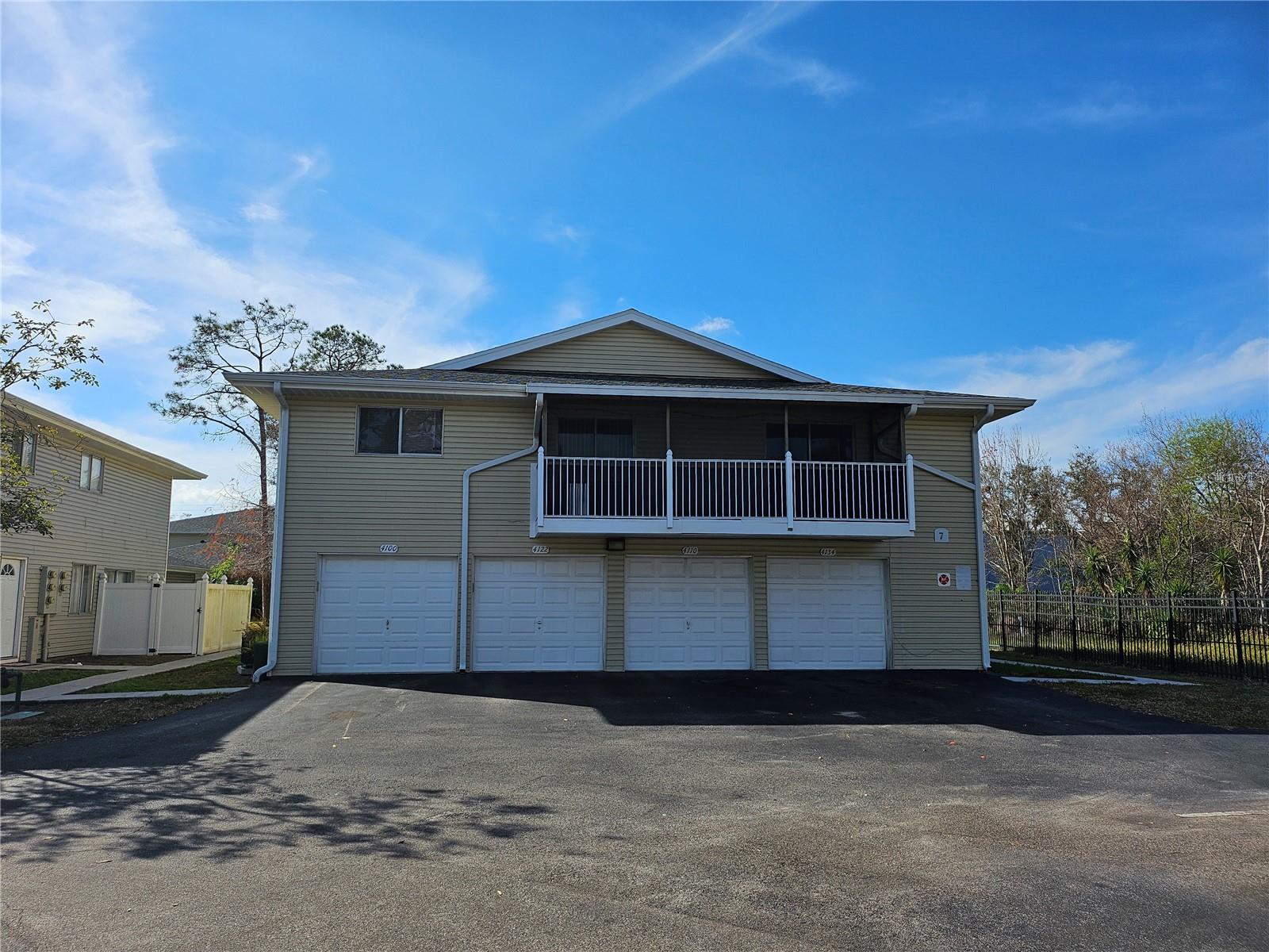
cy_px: 476
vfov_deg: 56.8
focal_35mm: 24
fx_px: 880
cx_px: 634
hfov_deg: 71.6
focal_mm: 5
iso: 50
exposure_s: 1/4807
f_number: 1.8
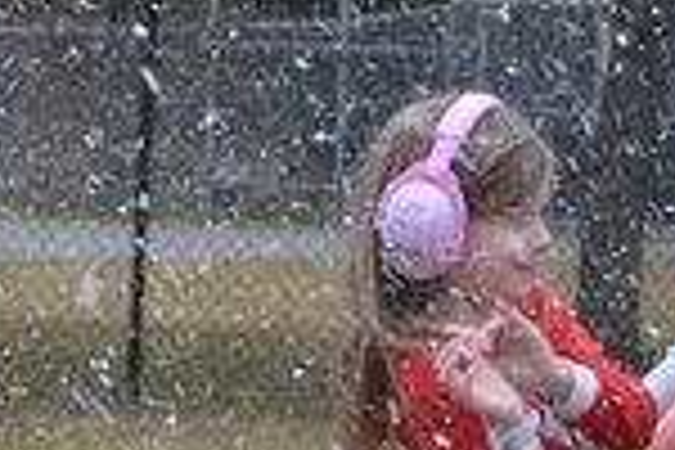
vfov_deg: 4.3
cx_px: -770
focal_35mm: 318
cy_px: 655
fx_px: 5970
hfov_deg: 6.3
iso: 100
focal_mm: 31
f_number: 5.6
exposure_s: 1/125
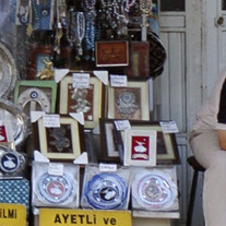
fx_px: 3642
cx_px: -350
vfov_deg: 3.5
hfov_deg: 3.5
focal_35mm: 493
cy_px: -182
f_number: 5
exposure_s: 1/100
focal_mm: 50
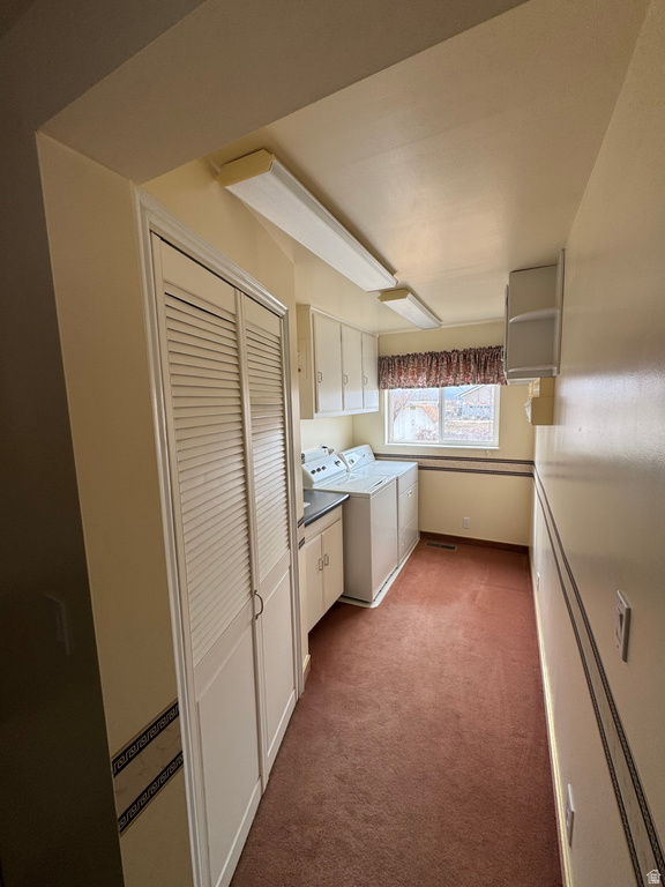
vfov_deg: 102.1
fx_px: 359
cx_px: 332
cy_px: 444
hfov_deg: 85.7
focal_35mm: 14
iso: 50
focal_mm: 2.22
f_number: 2.2
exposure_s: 1/99
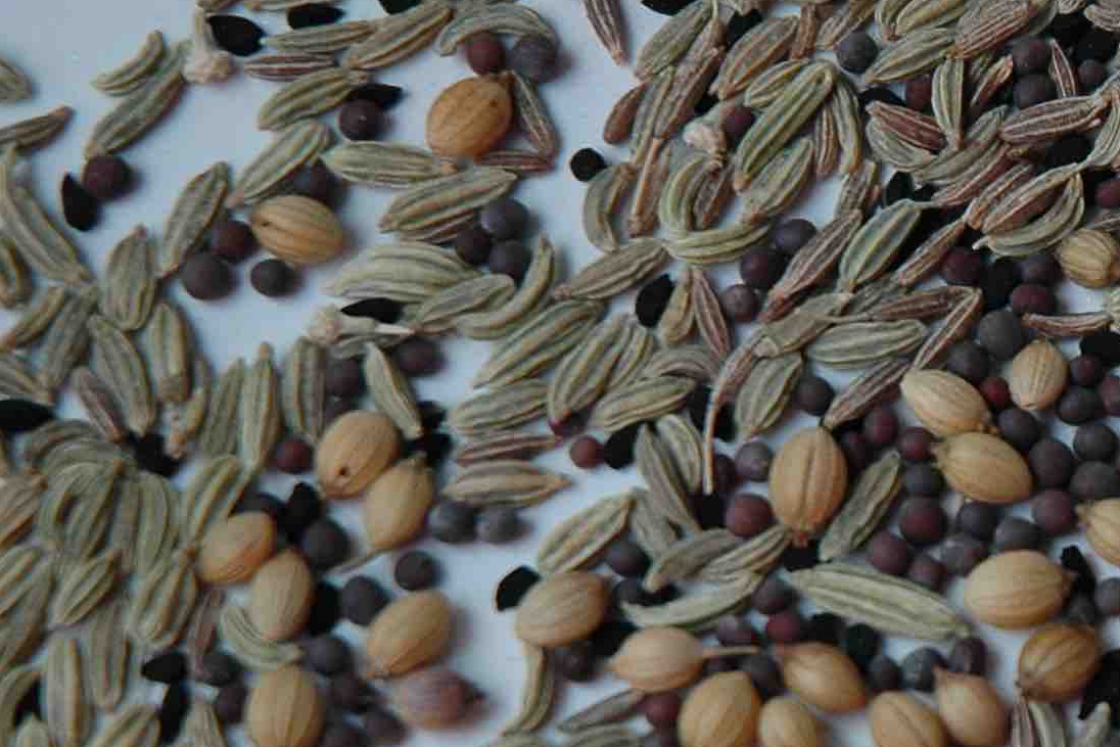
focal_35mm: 288
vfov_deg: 4.8
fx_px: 8961
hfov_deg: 7.1
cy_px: 614
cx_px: 1454
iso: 400
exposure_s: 1/100
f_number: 4.5
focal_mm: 70
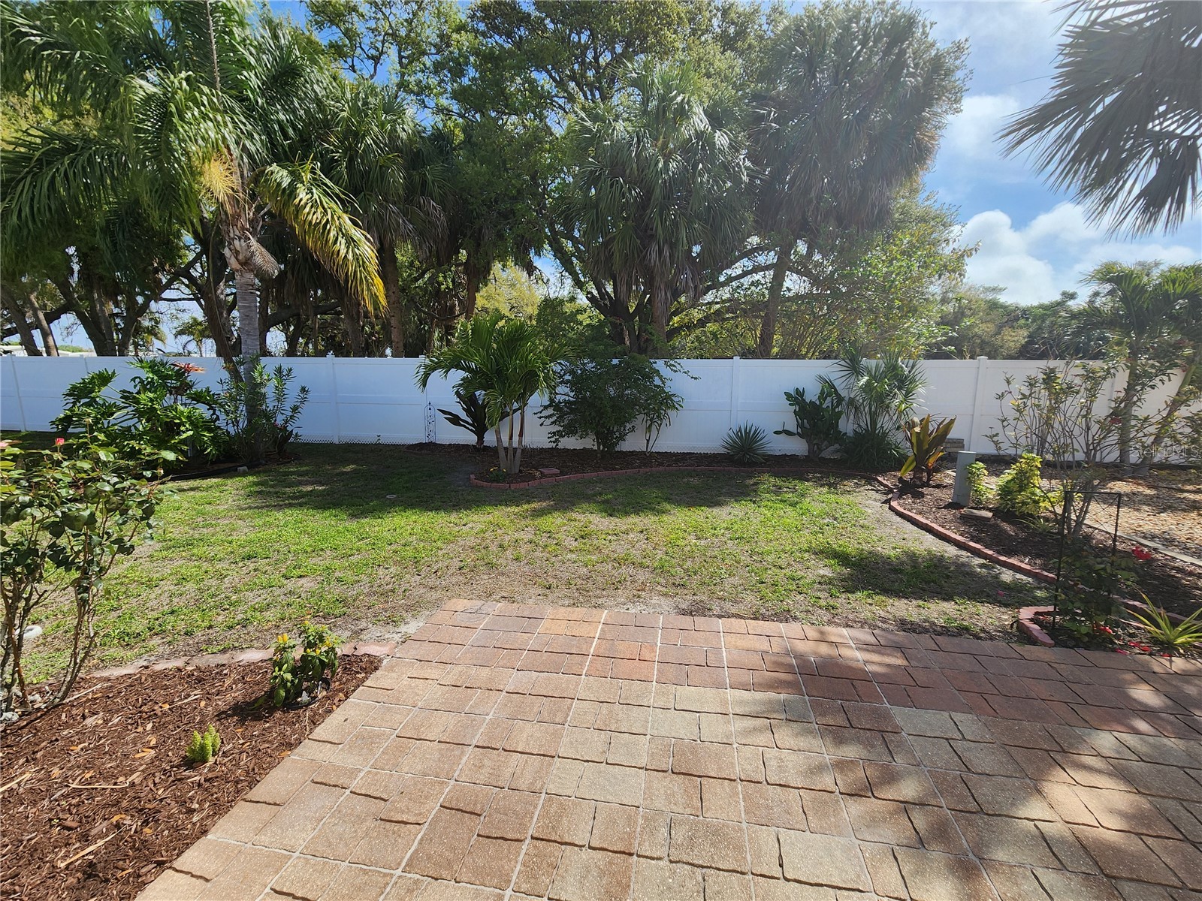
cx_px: 601
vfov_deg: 89.9
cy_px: 450
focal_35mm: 13
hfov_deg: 106.2
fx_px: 451
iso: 50
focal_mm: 2.2
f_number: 2.2
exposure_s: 1/1690
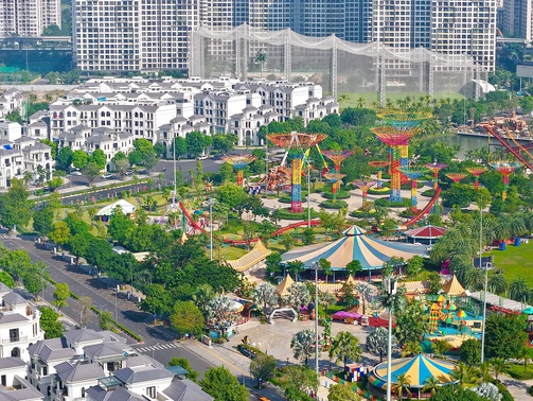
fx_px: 1371
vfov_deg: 16.6
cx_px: 315
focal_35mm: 89
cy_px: 223
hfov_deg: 22.0
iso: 120
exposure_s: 1/1600
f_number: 2.8
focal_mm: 19.35
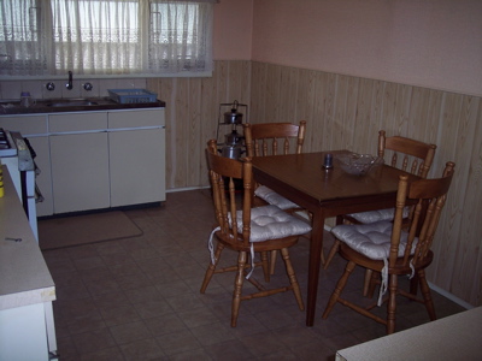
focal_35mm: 39
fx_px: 543
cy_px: 180
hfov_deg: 47.9
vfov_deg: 36.8
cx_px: 241
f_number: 2.8
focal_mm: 8
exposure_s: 1/60
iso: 100
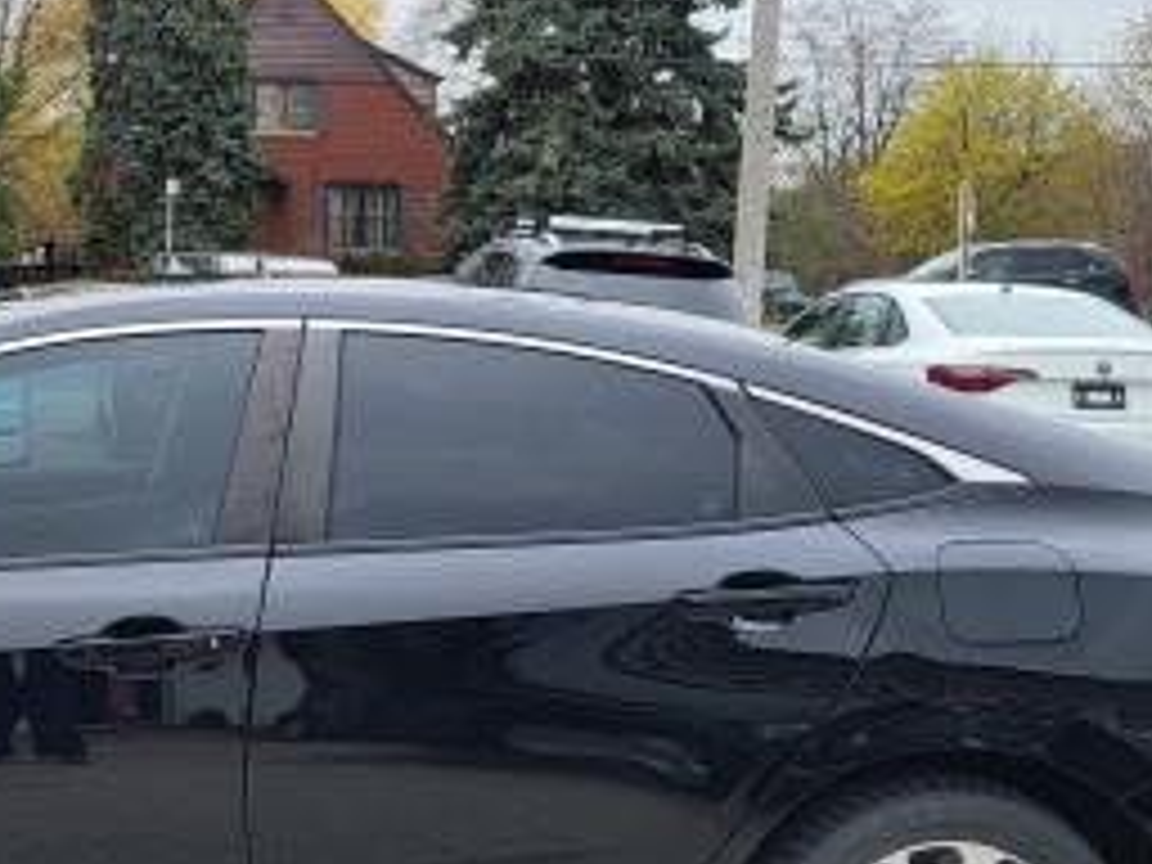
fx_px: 2163
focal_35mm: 65
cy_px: 472
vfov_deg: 22.6
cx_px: 81
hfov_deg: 28.5
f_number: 1.8
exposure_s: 1/825
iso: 40
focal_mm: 5.4
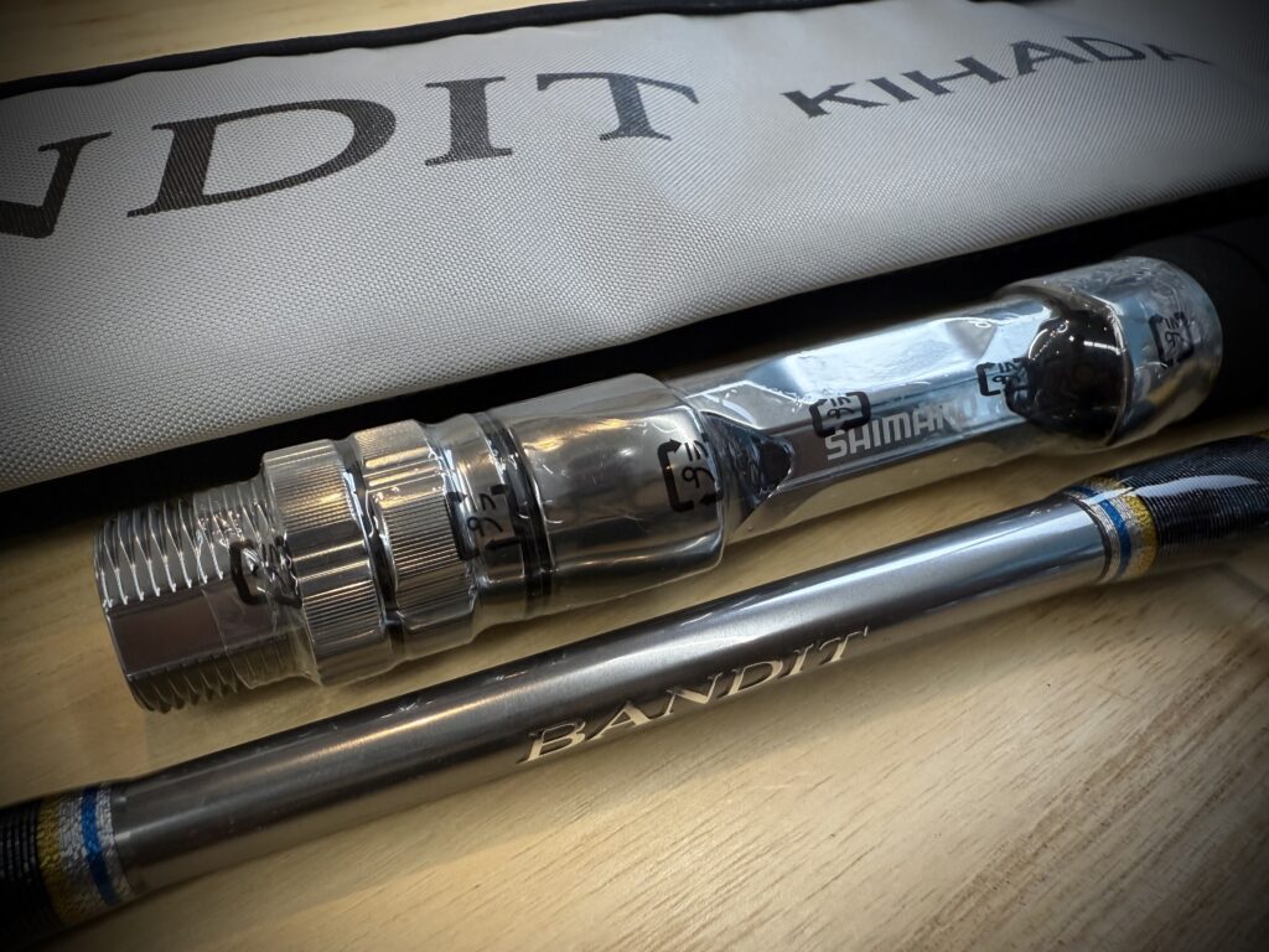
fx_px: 880
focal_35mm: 24
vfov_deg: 56.8
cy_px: 476
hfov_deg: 71.6
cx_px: 634
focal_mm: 2.22
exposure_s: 1/100
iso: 200
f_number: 2.2
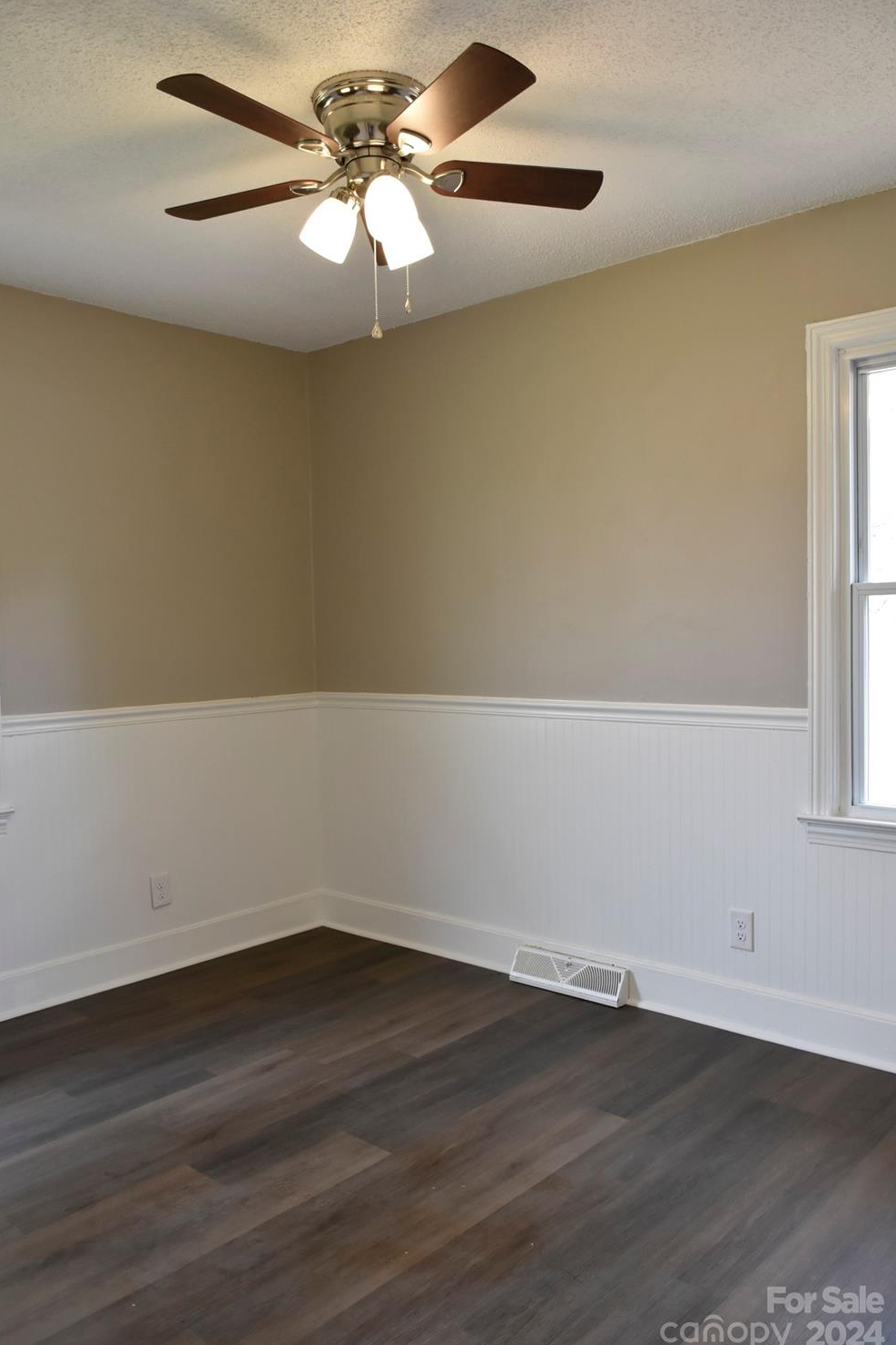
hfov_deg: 46.4
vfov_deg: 65.5
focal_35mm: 28
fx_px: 1045
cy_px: 675
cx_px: 452
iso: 800
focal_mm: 18
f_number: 5.6
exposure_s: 1/125
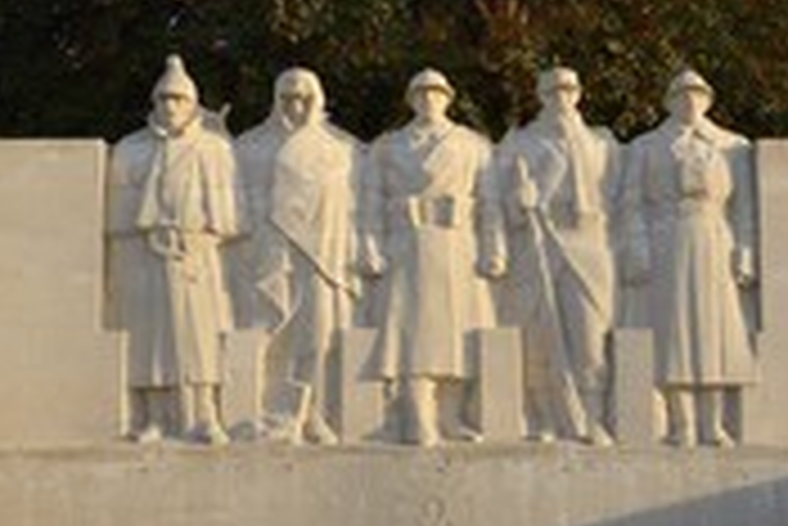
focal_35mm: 120
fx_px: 2629
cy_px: 94
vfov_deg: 11.4
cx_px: 394
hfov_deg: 17.0
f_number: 7.1
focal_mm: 50
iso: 200
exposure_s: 1/250
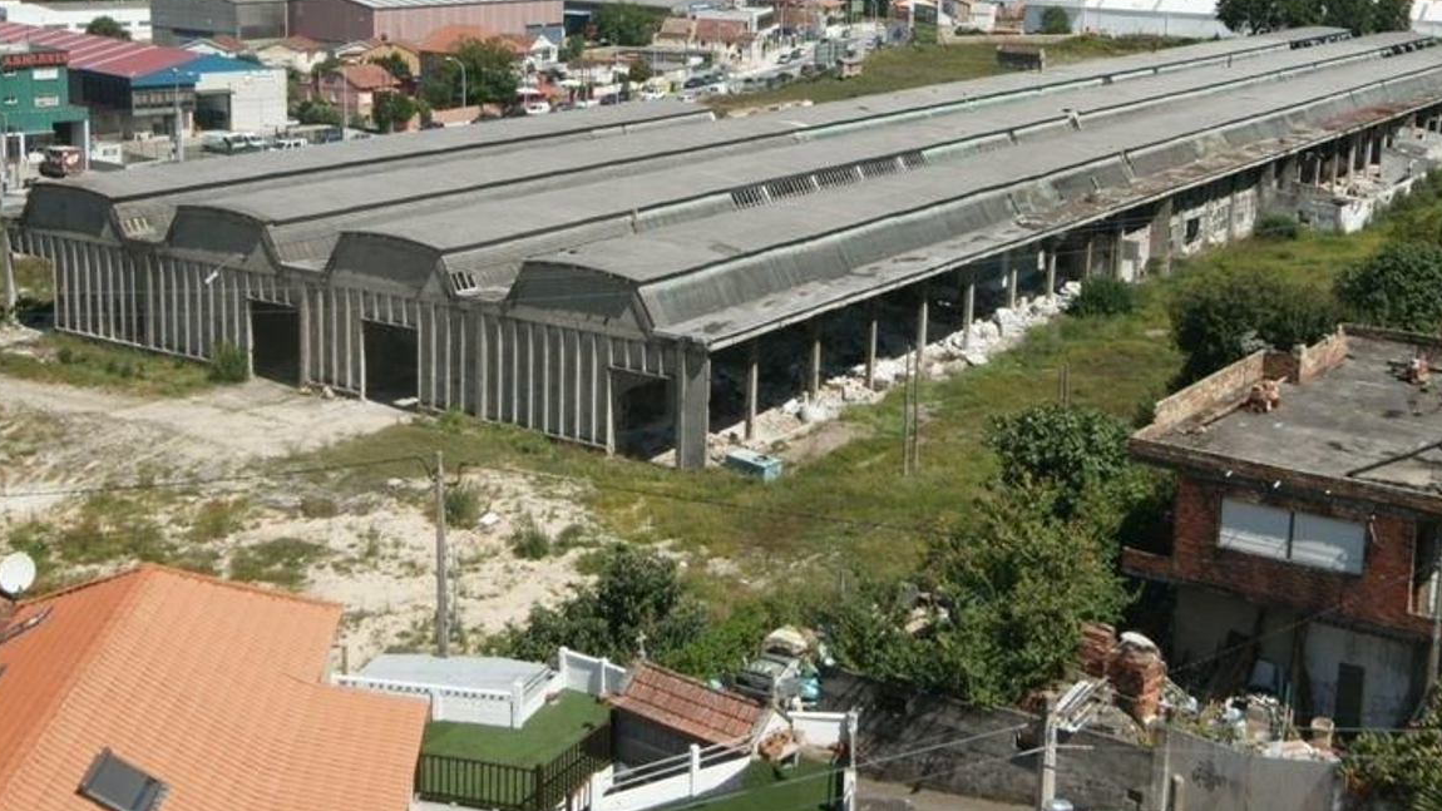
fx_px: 1950
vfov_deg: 23.2
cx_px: 791
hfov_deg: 40.5
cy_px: 189
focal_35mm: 51
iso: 400
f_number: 10
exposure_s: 1/800
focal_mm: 35
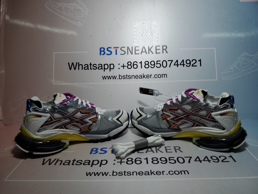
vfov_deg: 53.1
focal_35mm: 26
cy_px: 97
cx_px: 129
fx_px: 194
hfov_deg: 67.3
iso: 50
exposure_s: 1/599
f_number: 2.4
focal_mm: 4.3
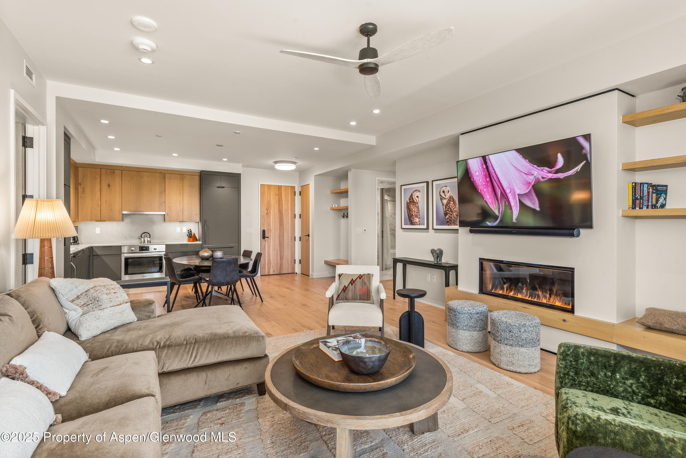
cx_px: 343
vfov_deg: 70.5
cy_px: 229
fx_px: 324
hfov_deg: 93.3
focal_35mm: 17
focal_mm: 17
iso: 400
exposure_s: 1/5
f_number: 9
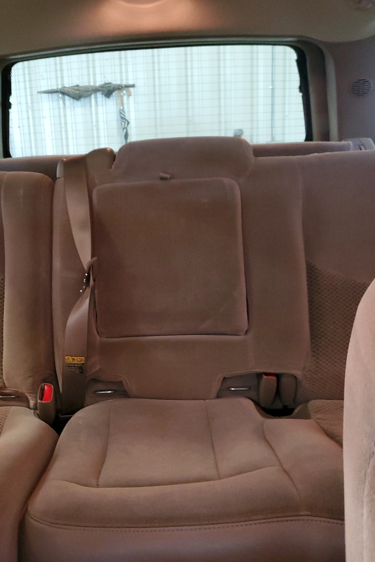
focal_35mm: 37
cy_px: 287
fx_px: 578
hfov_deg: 35.7
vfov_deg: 51.9
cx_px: 138
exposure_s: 1/17
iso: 294
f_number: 1.5
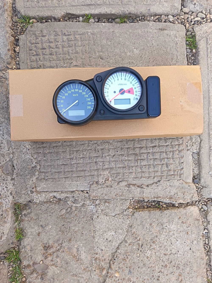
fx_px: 196
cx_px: 106
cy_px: 142
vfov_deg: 71.6
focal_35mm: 24
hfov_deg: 56.8
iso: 160
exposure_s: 1/100
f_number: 1.75
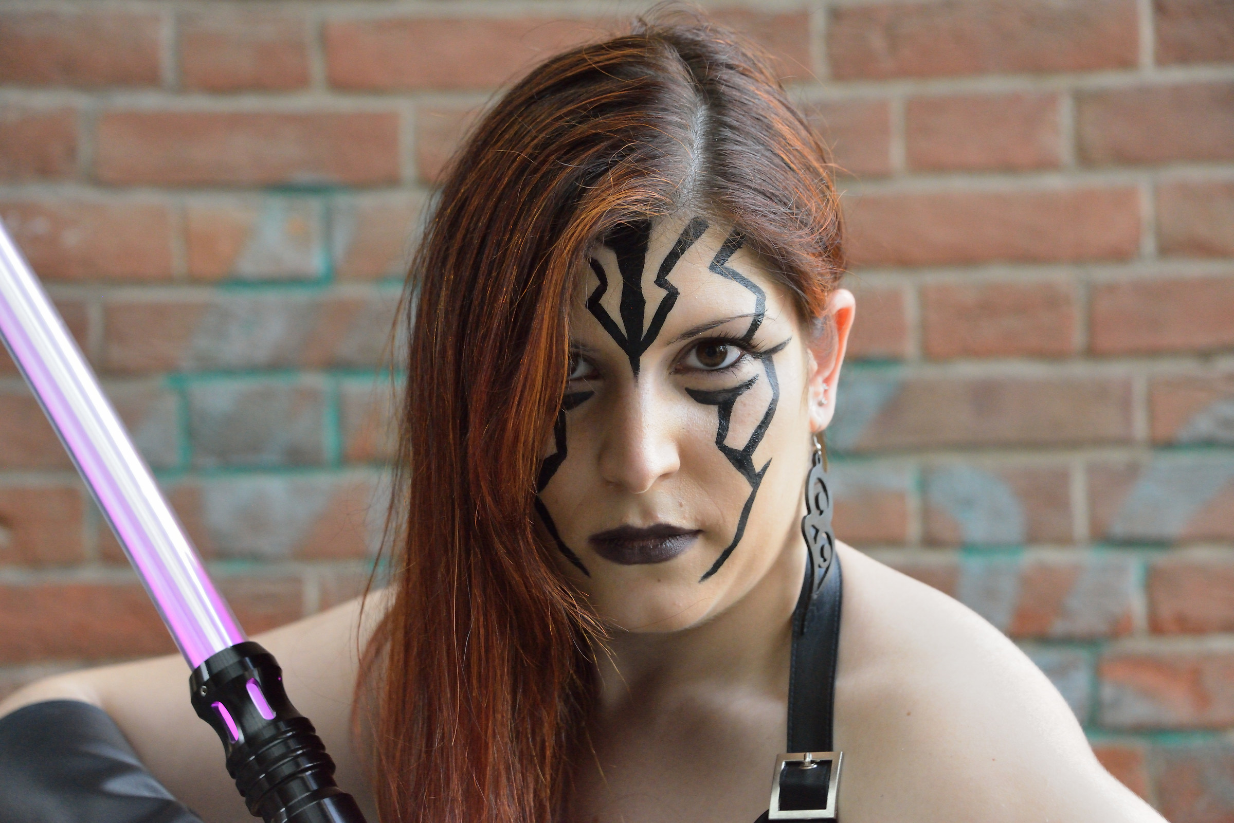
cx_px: 617
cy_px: 412
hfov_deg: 20.8
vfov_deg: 14.0
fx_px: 3360
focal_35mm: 98
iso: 6400
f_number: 6.3
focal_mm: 98
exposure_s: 1/640
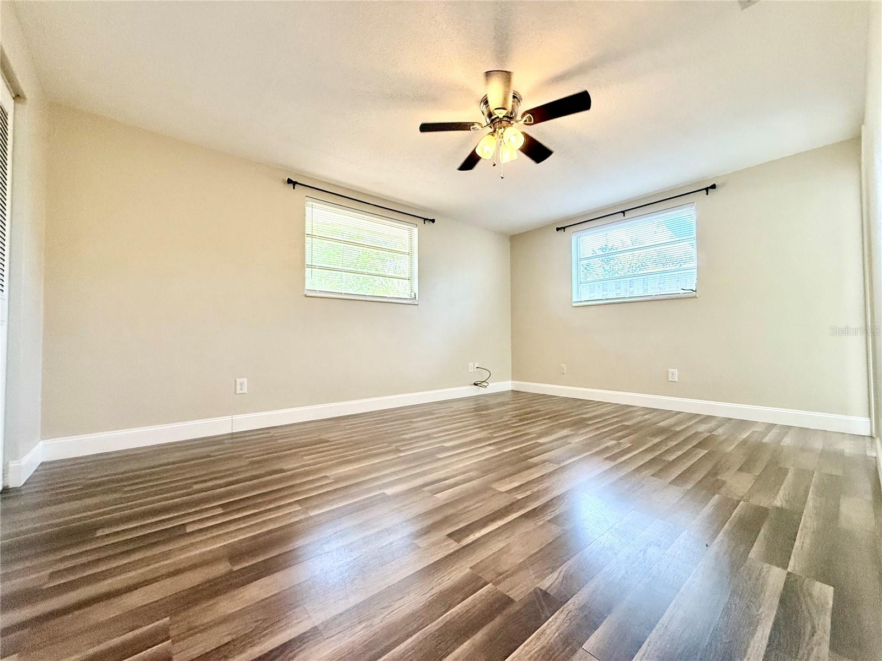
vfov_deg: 85.7
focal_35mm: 14
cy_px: 330
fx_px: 357
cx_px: 441
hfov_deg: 102.1
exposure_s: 1/120
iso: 400
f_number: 2.2
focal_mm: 2.22
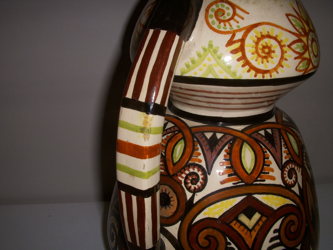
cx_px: 166
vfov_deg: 37.7
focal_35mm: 38
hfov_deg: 49.0
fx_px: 366
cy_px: 125
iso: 100
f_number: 6.6
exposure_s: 1/30
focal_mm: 6.3
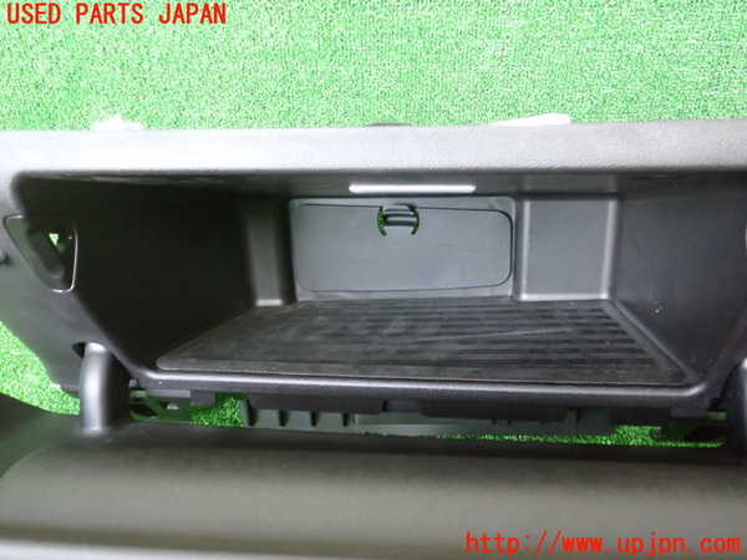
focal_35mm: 30
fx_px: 647
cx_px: 374
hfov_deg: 60.0
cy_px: 280
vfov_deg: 46.8
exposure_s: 1/50
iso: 1250
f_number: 2.3
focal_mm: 5.4
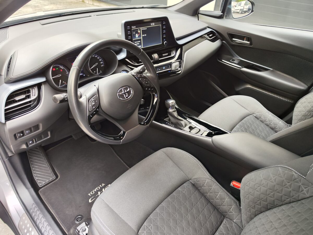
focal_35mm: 23
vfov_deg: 58.9
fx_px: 208
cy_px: 118
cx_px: 156
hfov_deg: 73.9
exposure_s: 1/100
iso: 310
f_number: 1.69
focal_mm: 7.01
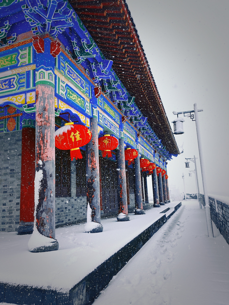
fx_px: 229
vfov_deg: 67.3
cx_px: 114
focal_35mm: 26
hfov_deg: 53.1
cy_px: 152
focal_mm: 5.1
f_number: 1.6
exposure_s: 1/1140
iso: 50
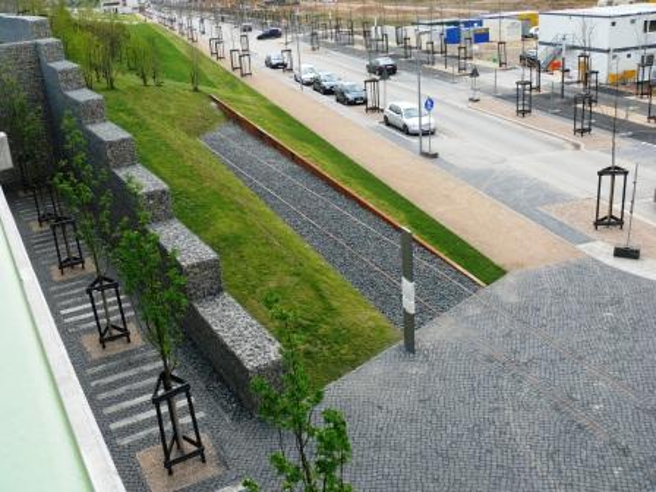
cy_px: 246
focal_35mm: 36
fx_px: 682
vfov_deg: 39.7
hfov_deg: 51.4
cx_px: 328
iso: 100
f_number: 4.5
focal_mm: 7.7
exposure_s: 1/250
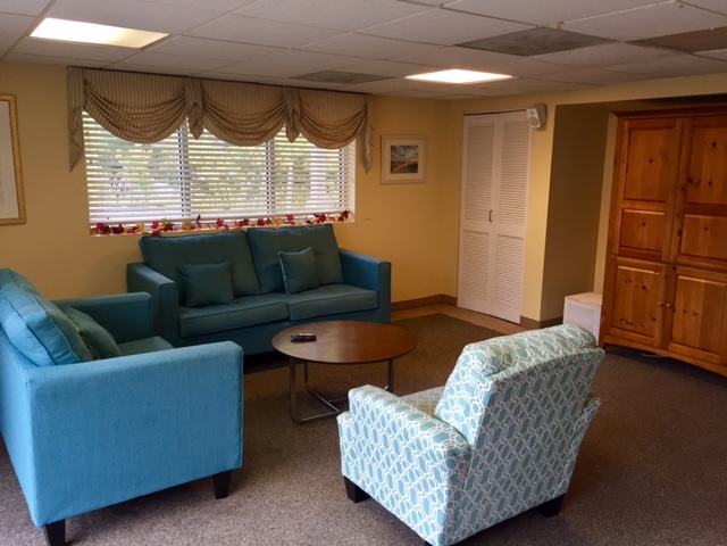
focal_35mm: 29
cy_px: 273
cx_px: 364
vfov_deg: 48.2
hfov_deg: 61.7
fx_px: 609
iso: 64
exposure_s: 1/30
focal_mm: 4.15
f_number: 2.2
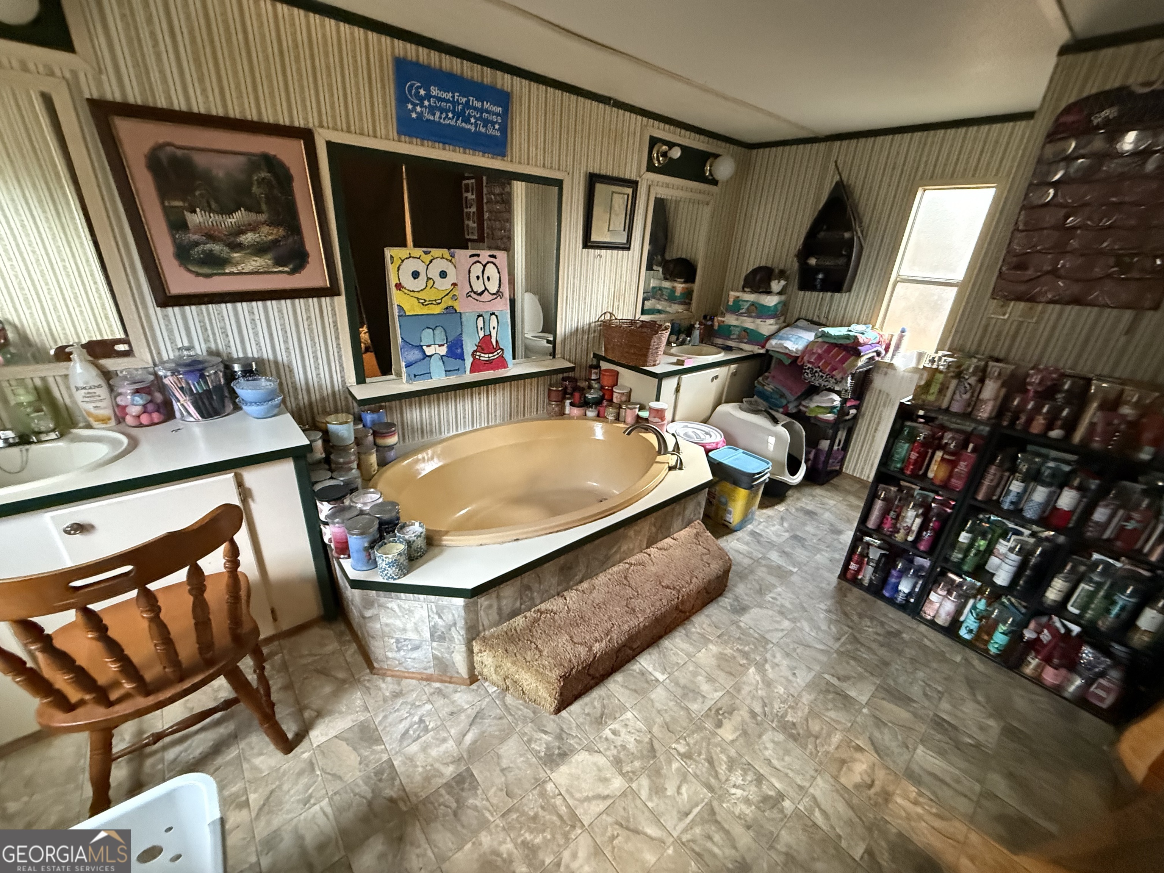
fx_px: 471
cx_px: 582
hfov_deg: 102.1
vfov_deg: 85.7
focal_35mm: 14
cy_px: 436
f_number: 2.2
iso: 800
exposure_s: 1/60
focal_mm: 2.22
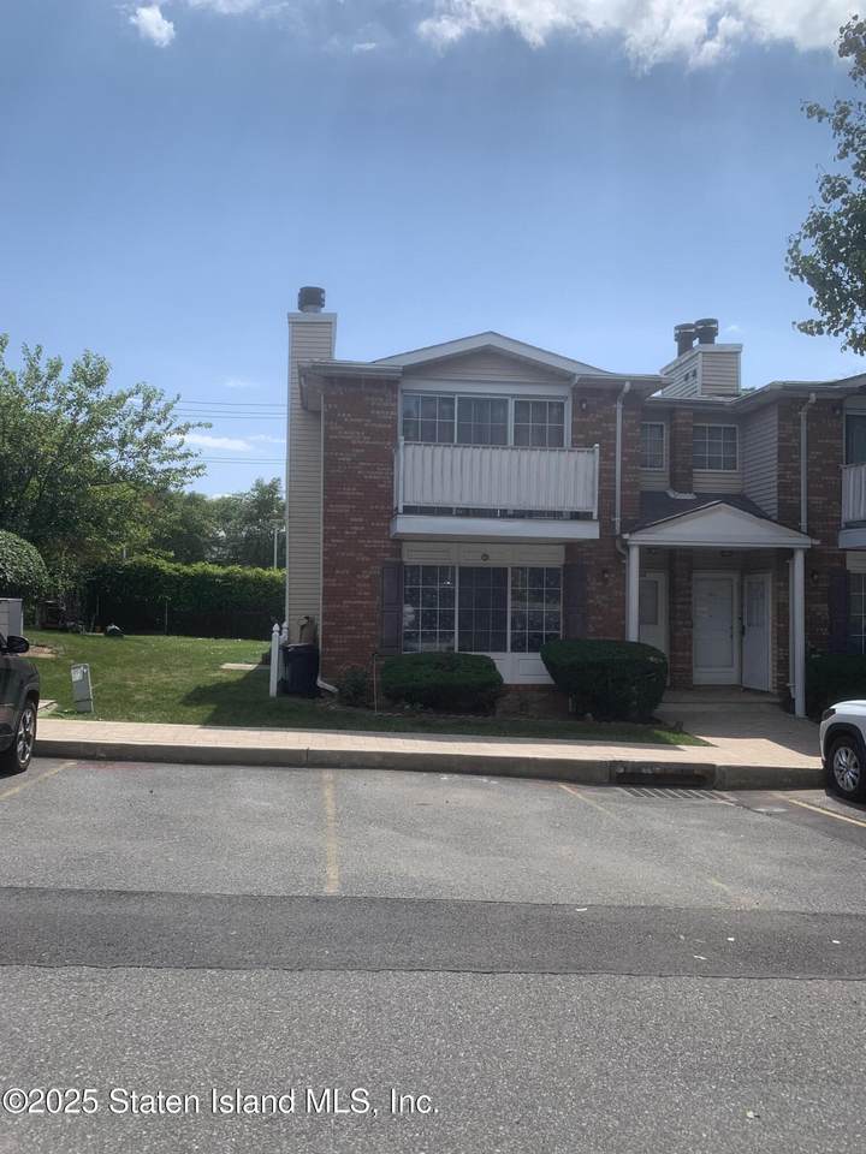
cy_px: 577
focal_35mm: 26
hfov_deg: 53.1
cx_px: 433
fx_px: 867
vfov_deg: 67.3
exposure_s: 1/2915
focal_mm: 4.25
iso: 25
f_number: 1.8
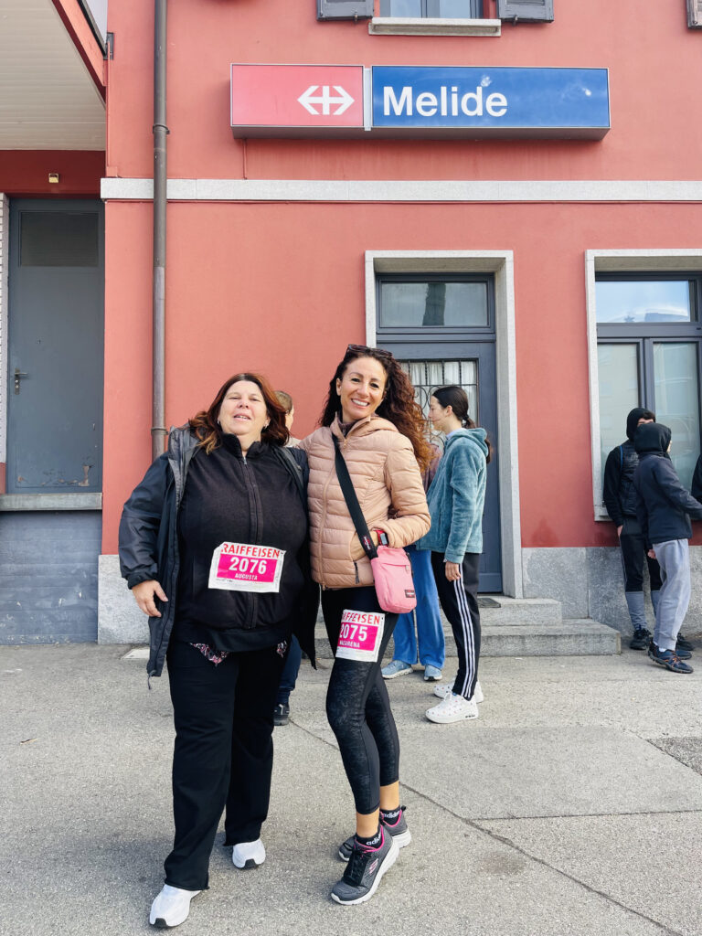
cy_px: 468
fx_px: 676
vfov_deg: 69.4
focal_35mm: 25
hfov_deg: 54.9
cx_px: 351
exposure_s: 1/321
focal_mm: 5.1
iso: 32
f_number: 1.6
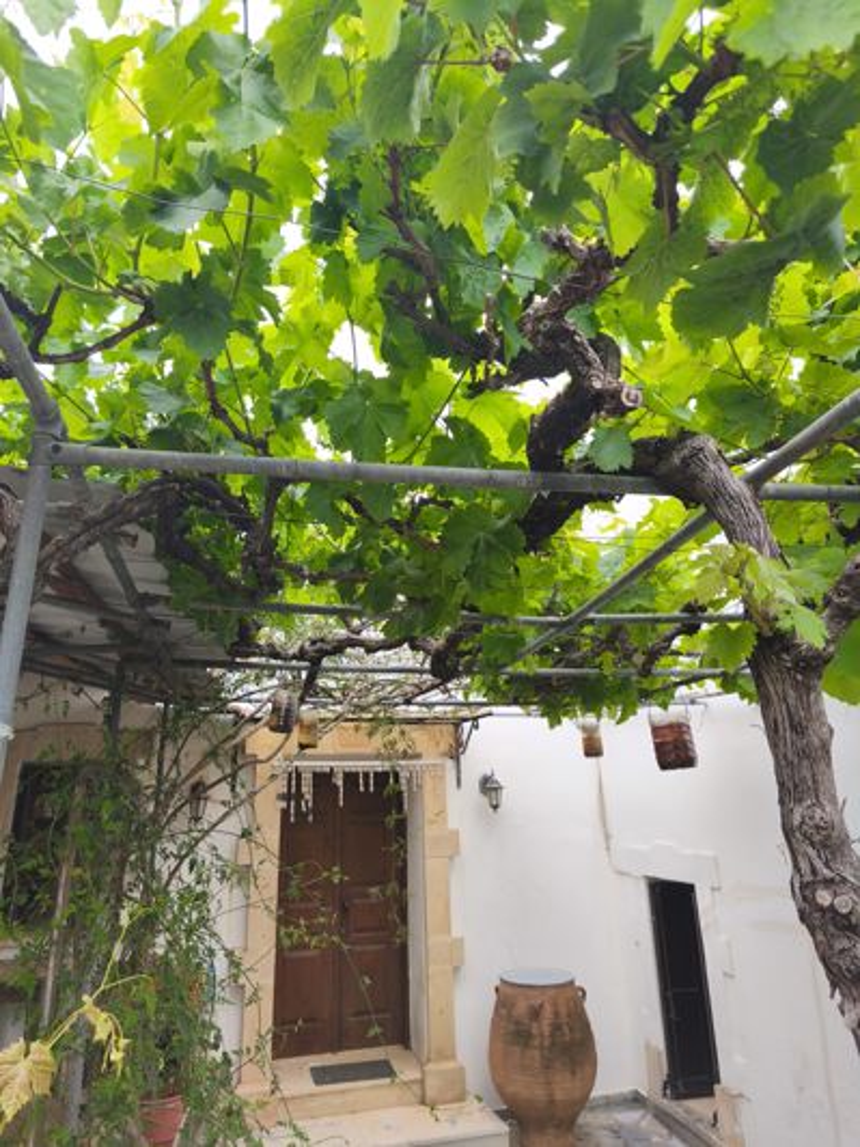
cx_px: 430
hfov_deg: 58.9
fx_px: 762
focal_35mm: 23
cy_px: 574
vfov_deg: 73.9
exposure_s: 1/109
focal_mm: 5.35
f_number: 1.7
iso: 80
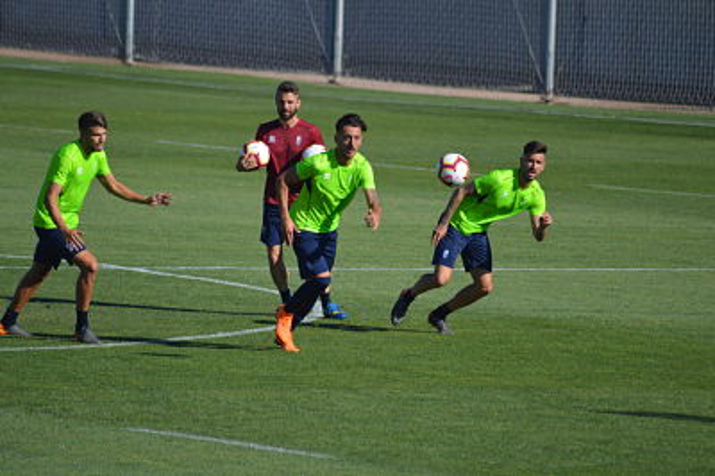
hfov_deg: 4.6
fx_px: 8930
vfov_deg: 3.0
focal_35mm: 450
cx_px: 358
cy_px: 238
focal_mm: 300
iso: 360
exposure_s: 1/2000
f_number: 5.6
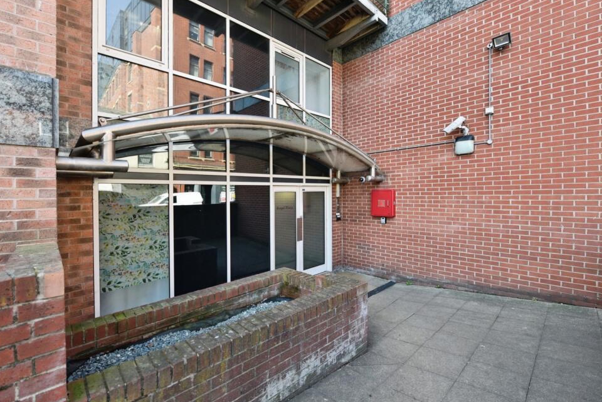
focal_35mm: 16
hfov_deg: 96.6
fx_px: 268
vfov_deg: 73.8
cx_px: 286
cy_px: 199
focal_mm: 15
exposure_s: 1/125
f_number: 5.6
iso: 400
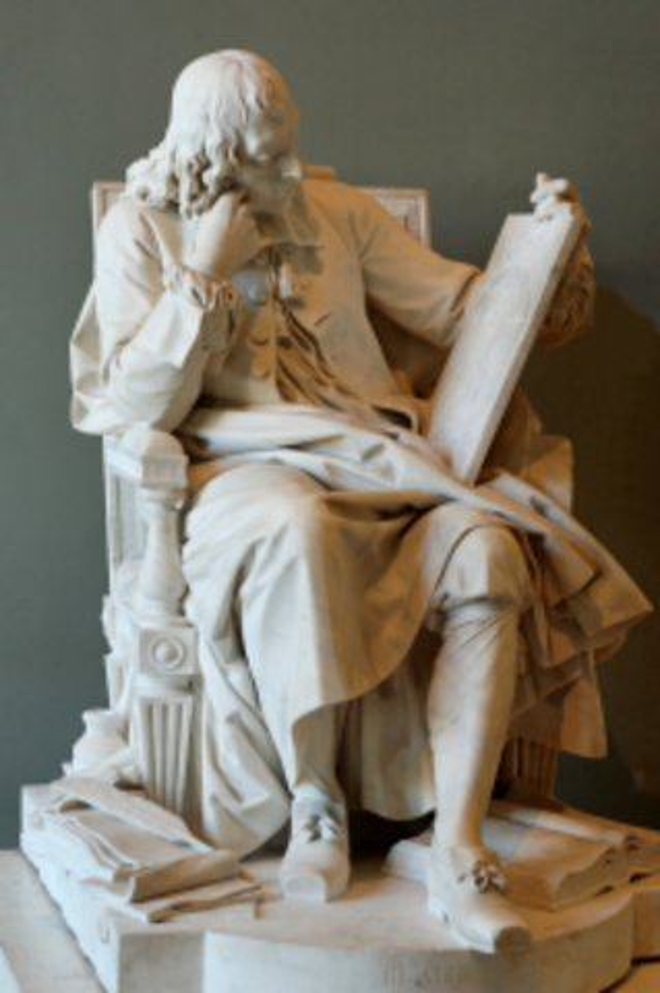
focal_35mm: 75
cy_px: 496
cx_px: 330
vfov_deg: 27.0
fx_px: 2067
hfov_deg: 18.1
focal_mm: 50
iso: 800
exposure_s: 1/200
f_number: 3.5
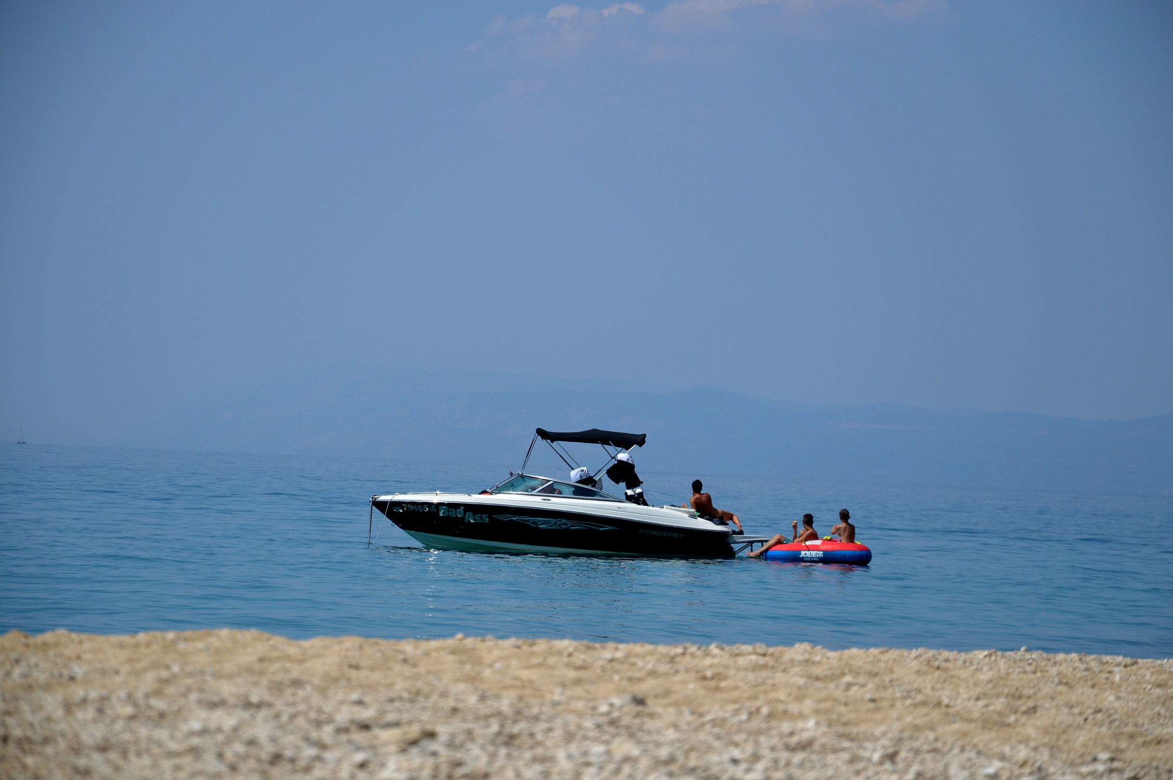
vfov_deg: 8.7
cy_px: 390
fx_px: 5127
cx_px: 586
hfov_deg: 13.1
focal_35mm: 158
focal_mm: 105
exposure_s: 1/1000
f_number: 5.6
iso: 100
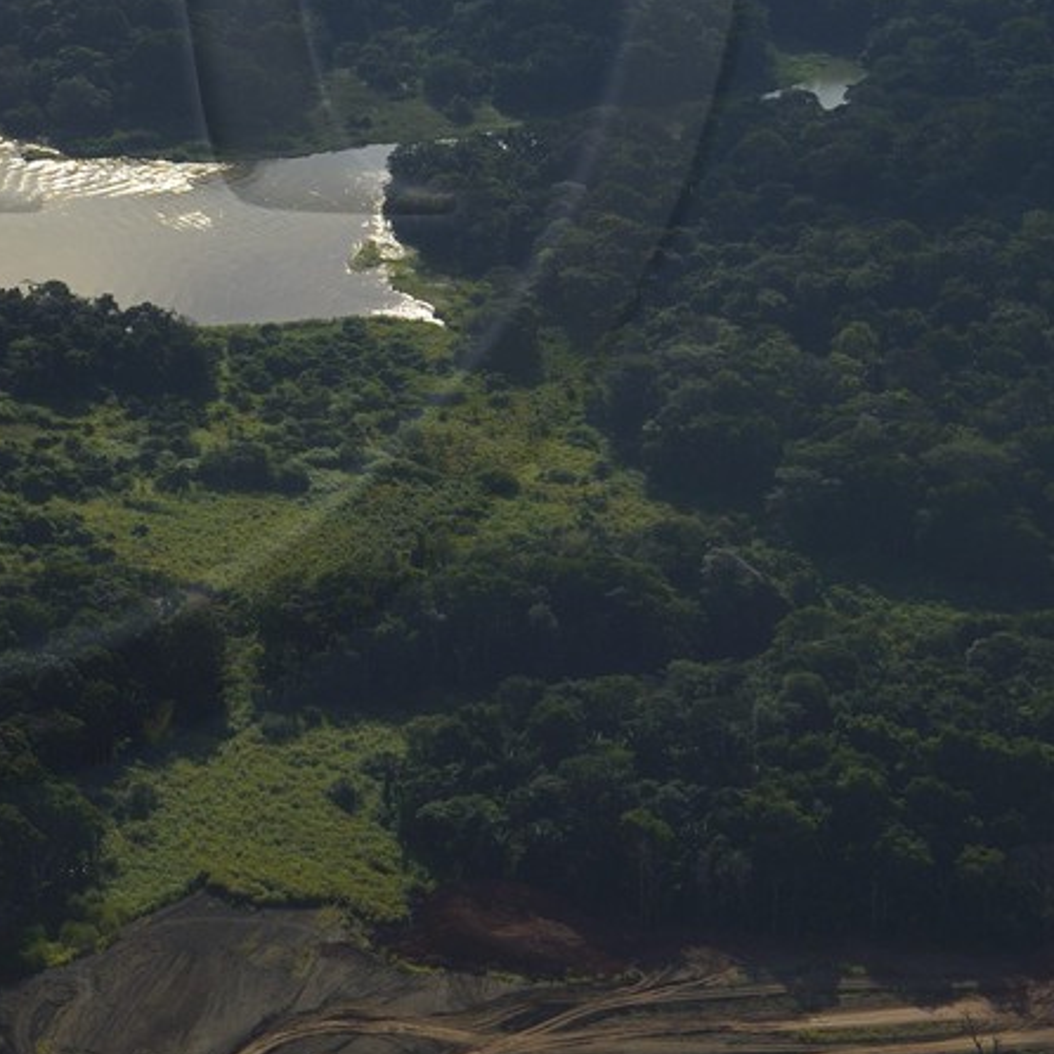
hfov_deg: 12.7
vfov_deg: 12.7
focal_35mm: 134
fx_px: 4616
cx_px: -227
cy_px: -170
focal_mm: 44
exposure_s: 1/640
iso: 200
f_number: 13
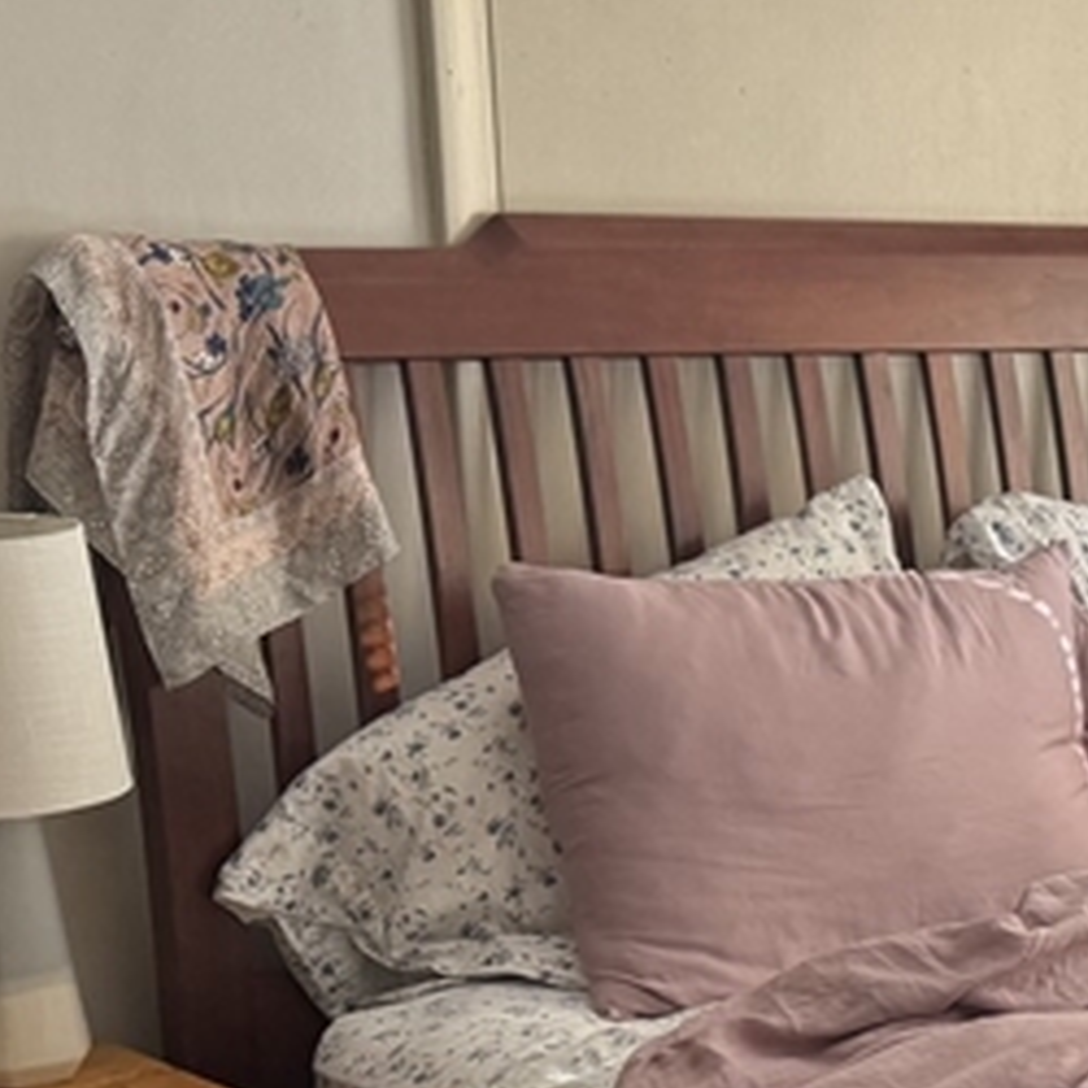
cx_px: 1645
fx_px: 3094
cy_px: 988
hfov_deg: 17.8
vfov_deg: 19.6
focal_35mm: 87
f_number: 1.78
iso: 64
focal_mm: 6.76
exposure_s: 1/121
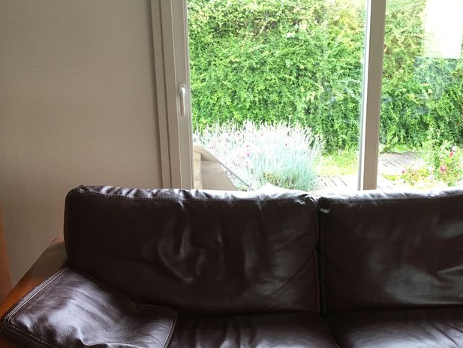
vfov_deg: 30.2
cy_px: 276
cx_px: 326
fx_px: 629
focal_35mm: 47
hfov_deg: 39.7
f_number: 2.2
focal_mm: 4.15
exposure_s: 1/33
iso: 50
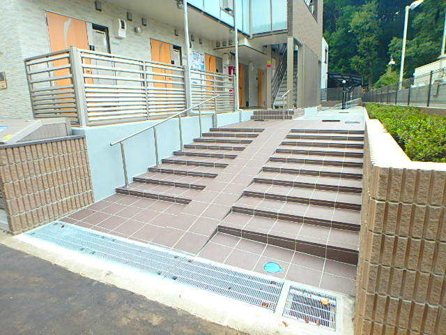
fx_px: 271
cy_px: 168
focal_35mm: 21
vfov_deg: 63.4
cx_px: 223
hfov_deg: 79.0
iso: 125
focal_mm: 3.7
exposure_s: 1/125
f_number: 3.5
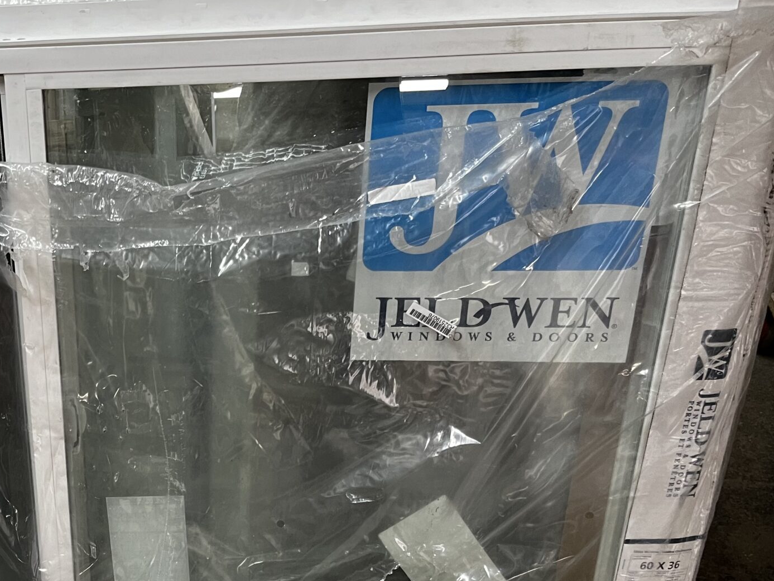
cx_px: 90
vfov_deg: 29.3
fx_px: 1073
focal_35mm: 48
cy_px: 497
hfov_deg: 37.3
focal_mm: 5.1
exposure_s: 1/60
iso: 125
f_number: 1.6
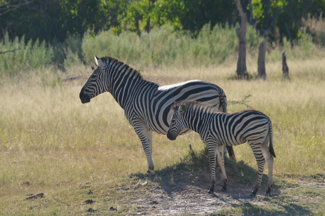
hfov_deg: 2.8
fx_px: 6757
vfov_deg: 1.8
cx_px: 162
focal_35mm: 750
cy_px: 108
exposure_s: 1/2500
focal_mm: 500
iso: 2500
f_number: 13
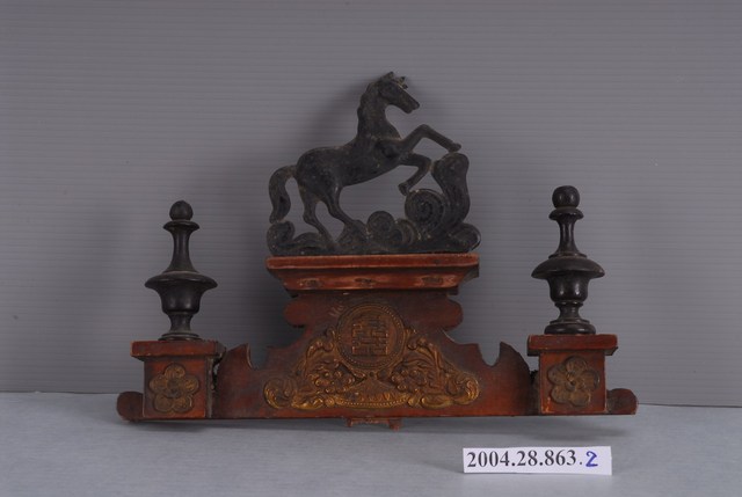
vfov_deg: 17.6
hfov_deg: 25.9
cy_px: 248
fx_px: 1610
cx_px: 371
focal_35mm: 78
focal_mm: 52
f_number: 20
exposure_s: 1/160
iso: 100
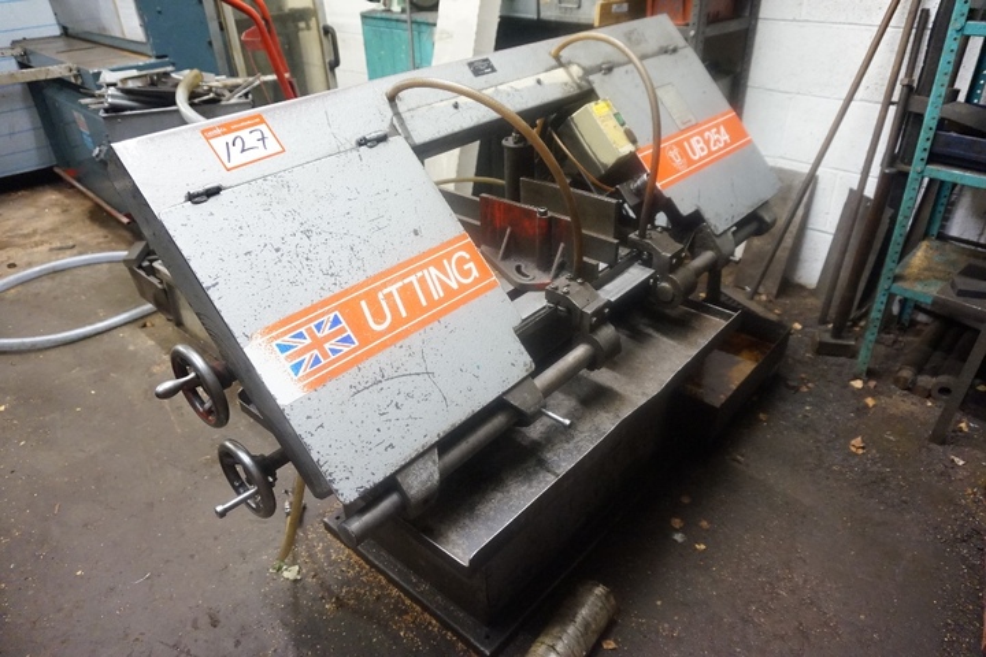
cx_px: 493
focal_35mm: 24
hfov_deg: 73.7
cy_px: 328
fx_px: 657
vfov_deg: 53.1
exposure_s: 1/30
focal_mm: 16
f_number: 3.5
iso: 3200
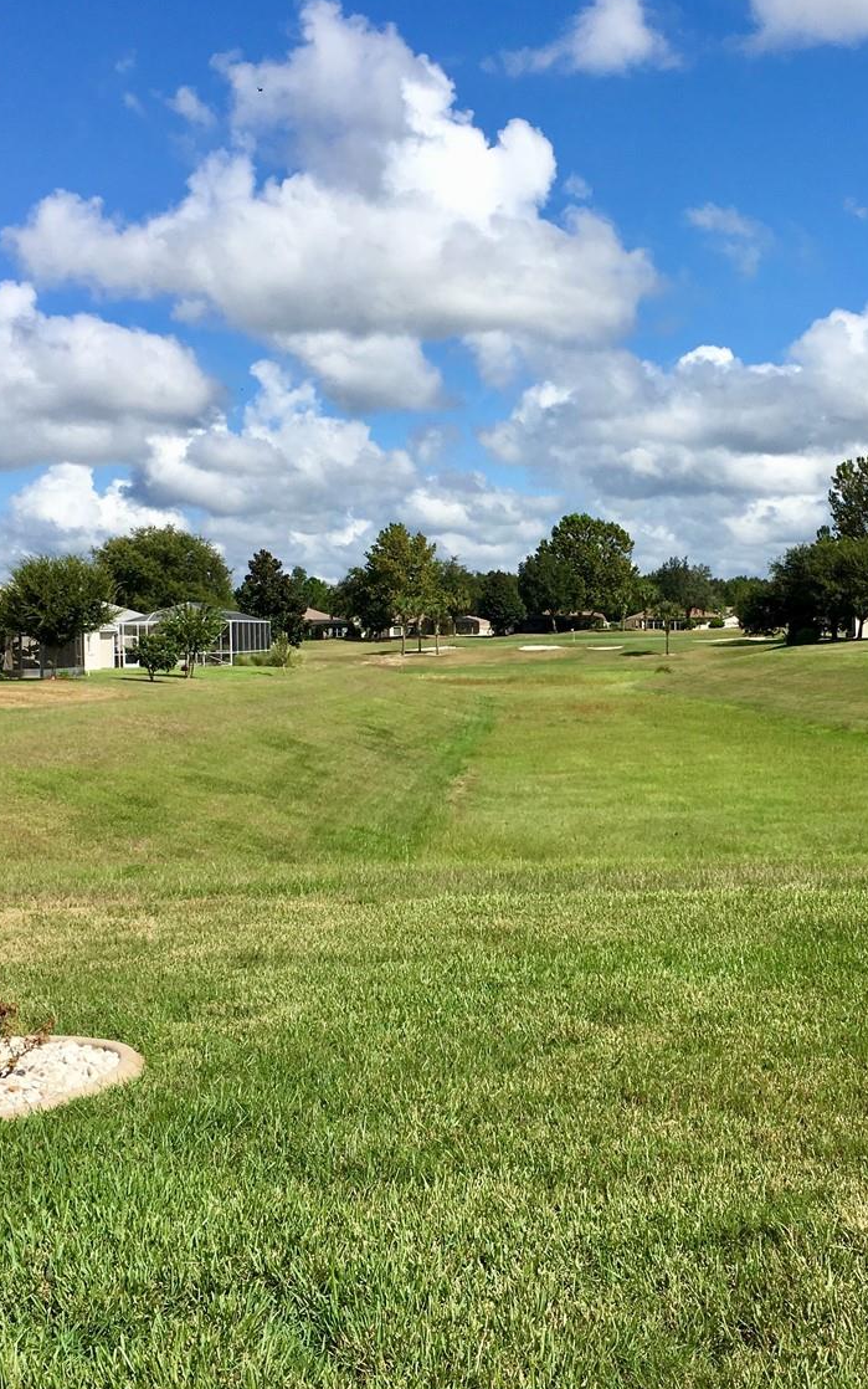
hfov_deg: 29.1
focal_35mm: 44
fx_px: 1665
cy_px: 694
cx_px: 545
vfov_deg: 45.3
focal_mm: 4.15
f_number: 2.2
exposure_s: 1/2404
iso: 25
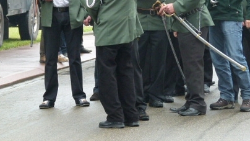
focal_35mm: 249
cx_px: 131
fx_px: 1650
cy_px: 4
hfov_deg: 8.7
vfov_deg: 4.9
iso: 200
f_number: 3.7
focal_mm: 27.8
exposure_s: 1/80
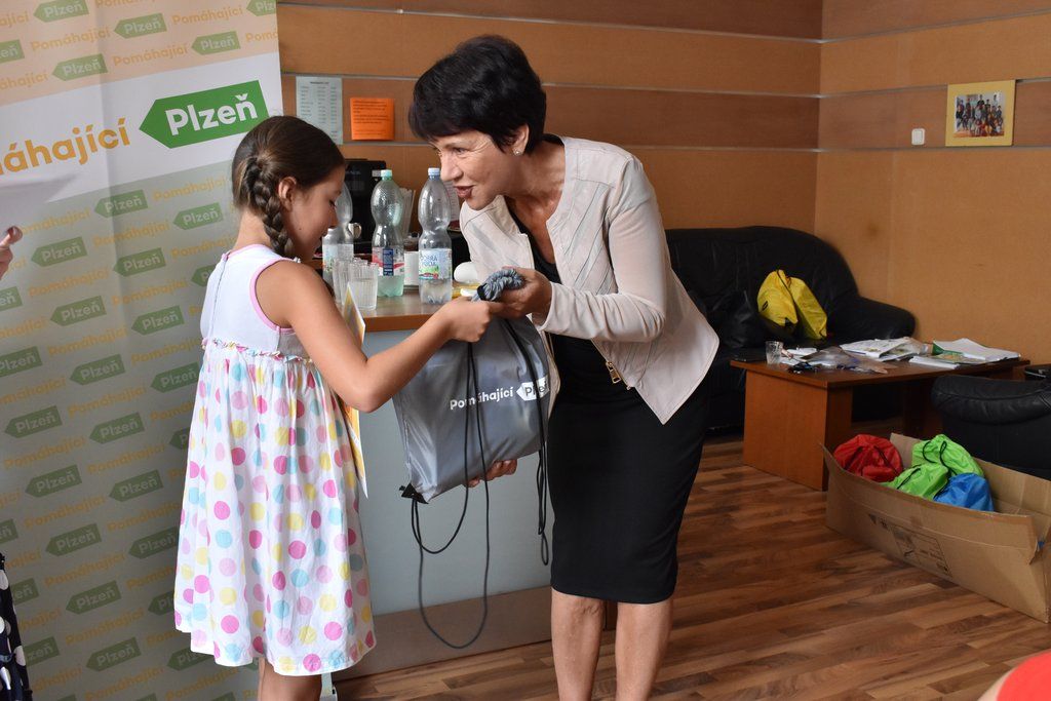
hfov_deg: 51.3
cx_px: 526
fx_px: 1095
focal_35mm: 38
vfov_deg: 35.5
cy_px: 350
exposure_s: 1/40
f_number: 8
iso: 1600
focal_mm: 25
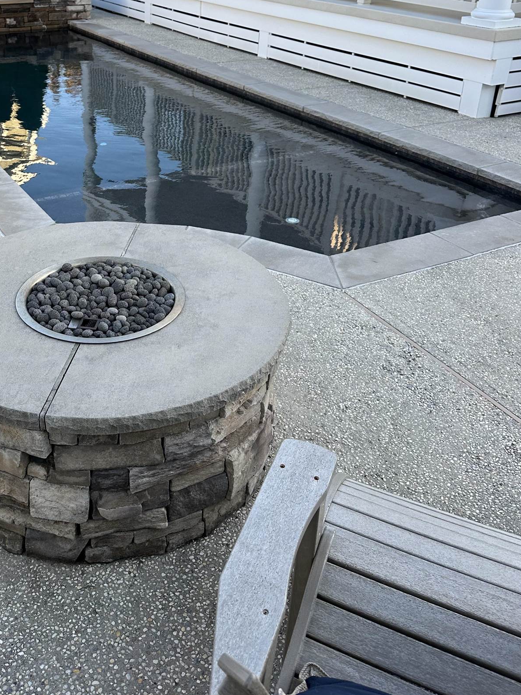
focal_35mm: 35
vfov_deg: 51.2
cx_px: 153
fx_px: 702
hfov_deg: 39.9
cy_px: 208
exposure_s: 1/654
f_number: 1.78
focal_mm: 6.86
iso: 80
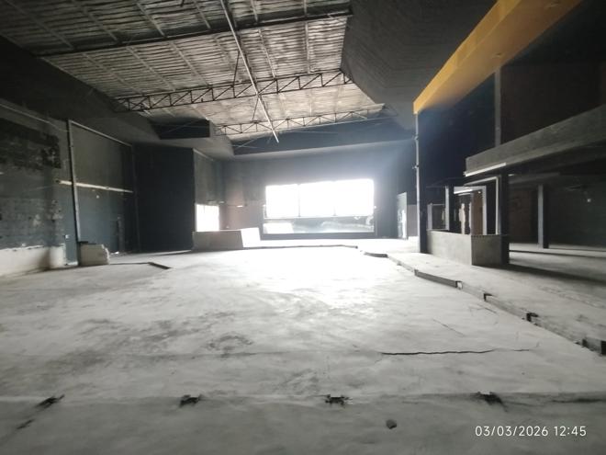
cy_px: 228
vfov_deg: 81.7
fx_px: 263
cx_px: 303
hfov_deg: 98.2
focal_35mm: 15
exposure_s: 1/20
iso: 250
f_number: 2.2
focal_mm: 1.65
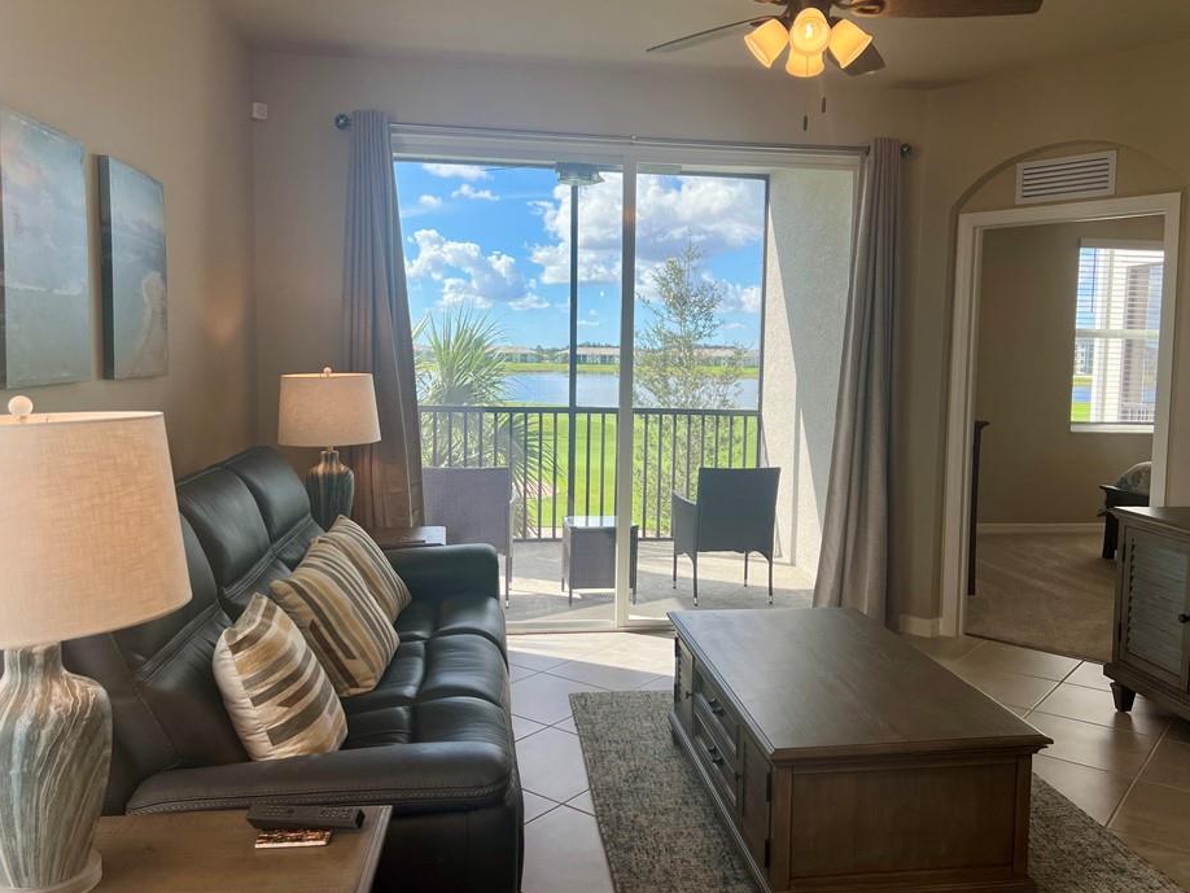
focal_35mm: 29
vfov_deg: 48.2
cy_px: 433
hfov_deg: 61.6
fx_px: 997
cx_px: 630
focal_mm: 5.7
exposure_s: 1/662
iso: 50
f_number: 1.5
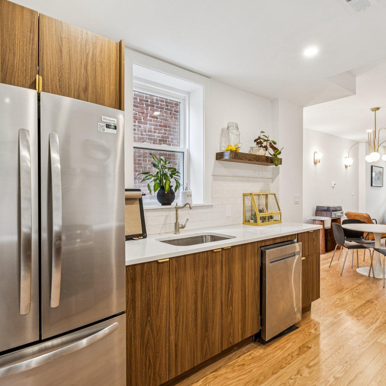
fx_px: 252
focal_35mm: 20
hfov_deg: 74.8
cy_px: 196
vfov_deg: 74.8
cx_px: 199
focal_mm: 10
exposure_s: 1/5
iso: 250
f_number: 8
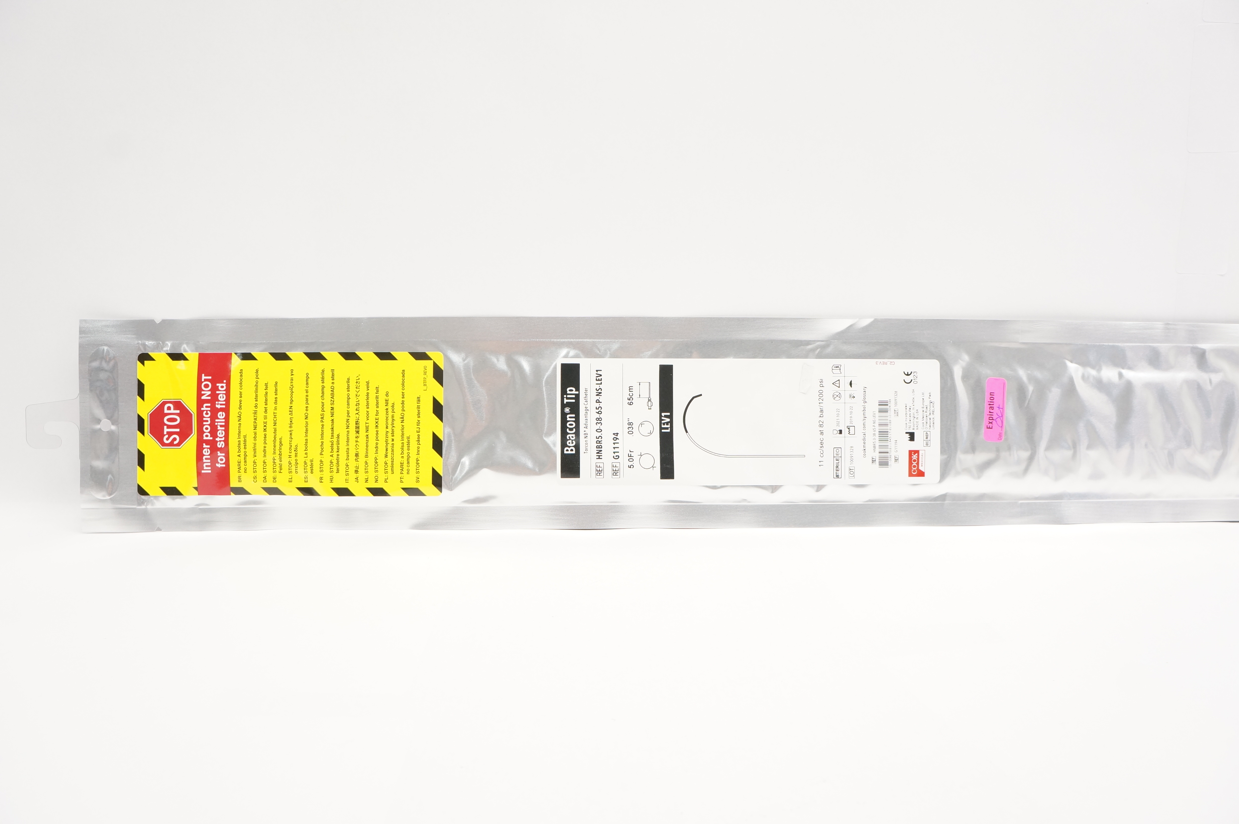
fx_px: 928
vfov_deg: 47.8
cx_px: 620
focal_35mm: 27
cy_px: 412
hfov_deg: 67.4
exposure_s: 1/80
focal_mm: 18
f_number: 6.3
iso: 800
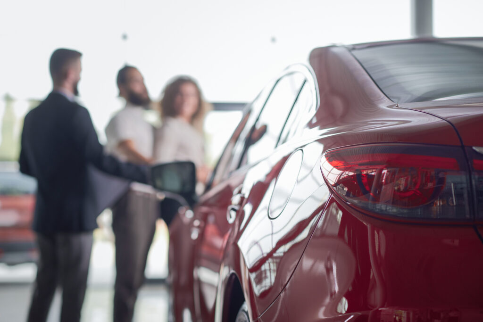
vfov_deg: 16.1
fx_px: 1140
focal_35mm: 85
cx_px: 242
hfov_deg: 23.9
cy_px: 161
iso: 250
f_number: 3.2
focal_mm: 85
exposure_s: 1/250
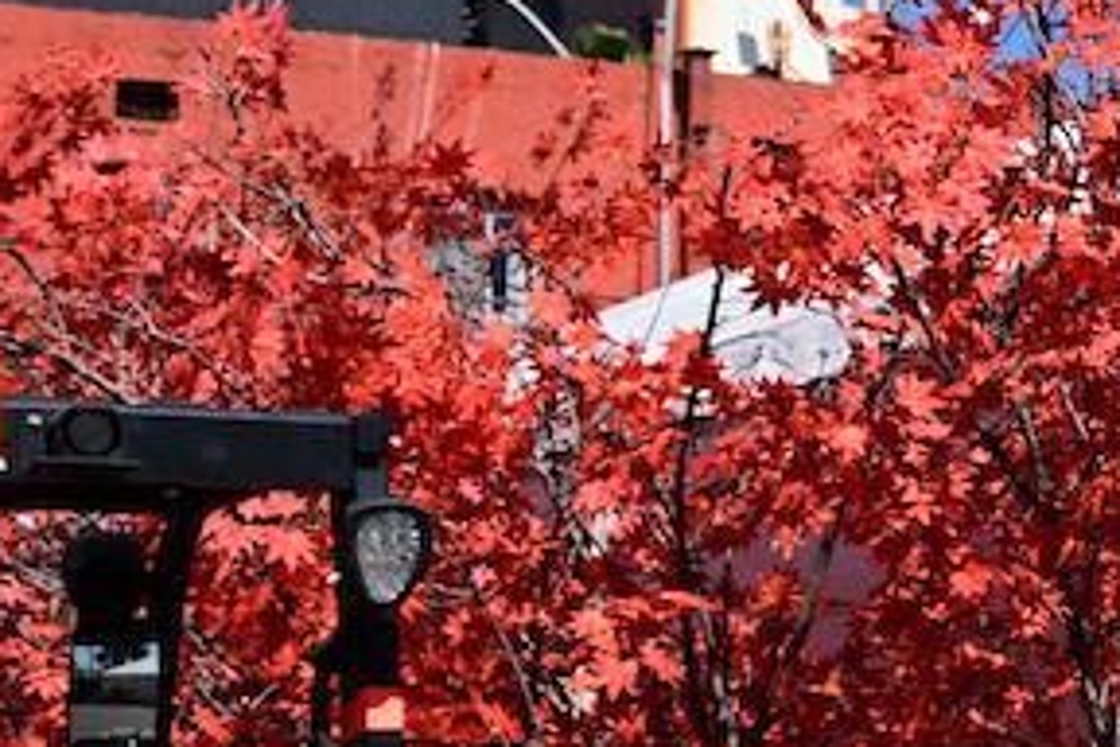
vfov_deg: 8.0
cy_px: 447
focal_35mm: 171
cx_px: 2256
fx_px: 5320
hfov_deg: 10.9
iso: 400
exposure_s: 1/1250
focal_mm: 41
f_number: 8
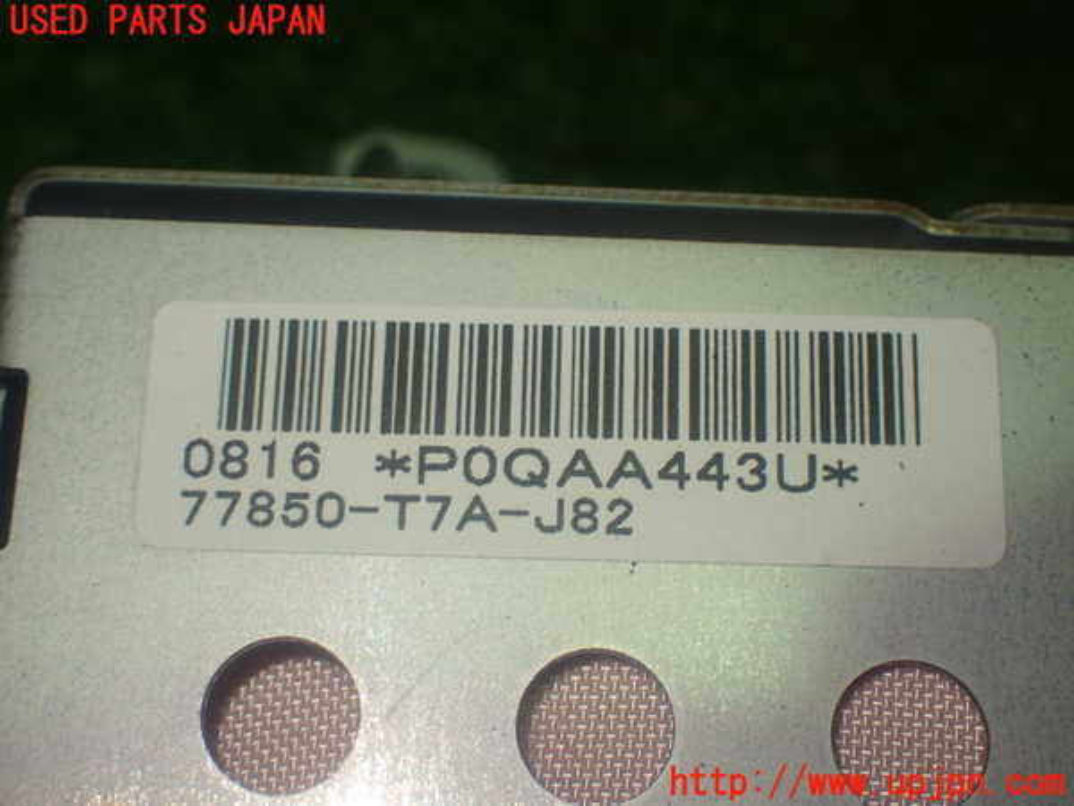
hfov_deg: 31.2
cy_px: 403
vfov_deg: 23.7
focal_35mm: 62
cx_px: 537
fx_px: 1924
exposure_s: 1/80
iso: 200
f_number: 3.6
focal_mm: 11.09
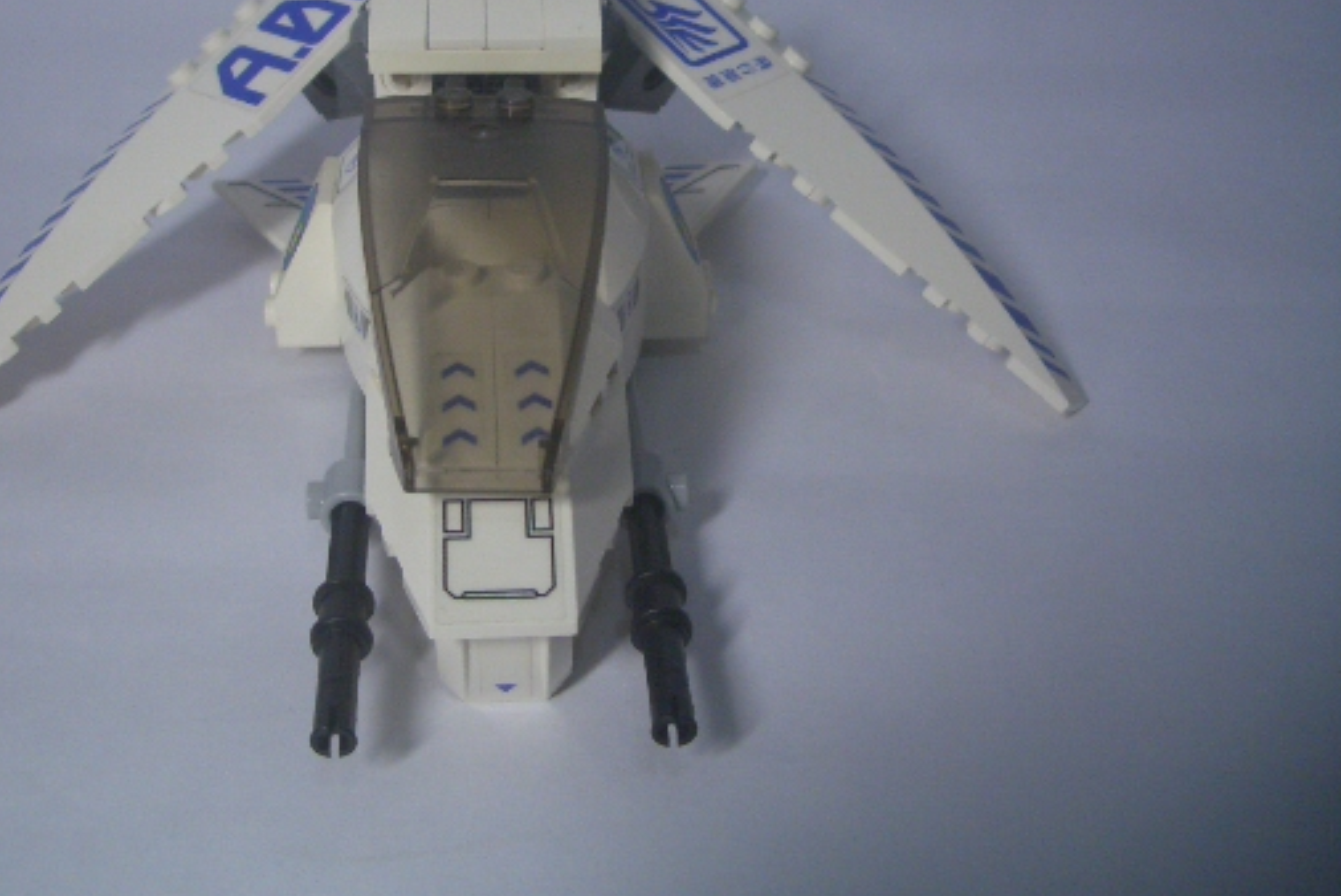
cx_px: 496
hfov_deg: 42.4
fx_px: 1714
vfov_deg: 29.1
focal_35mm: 46
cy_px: 313
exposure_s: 1/60
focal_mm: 5.8
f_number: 2.6
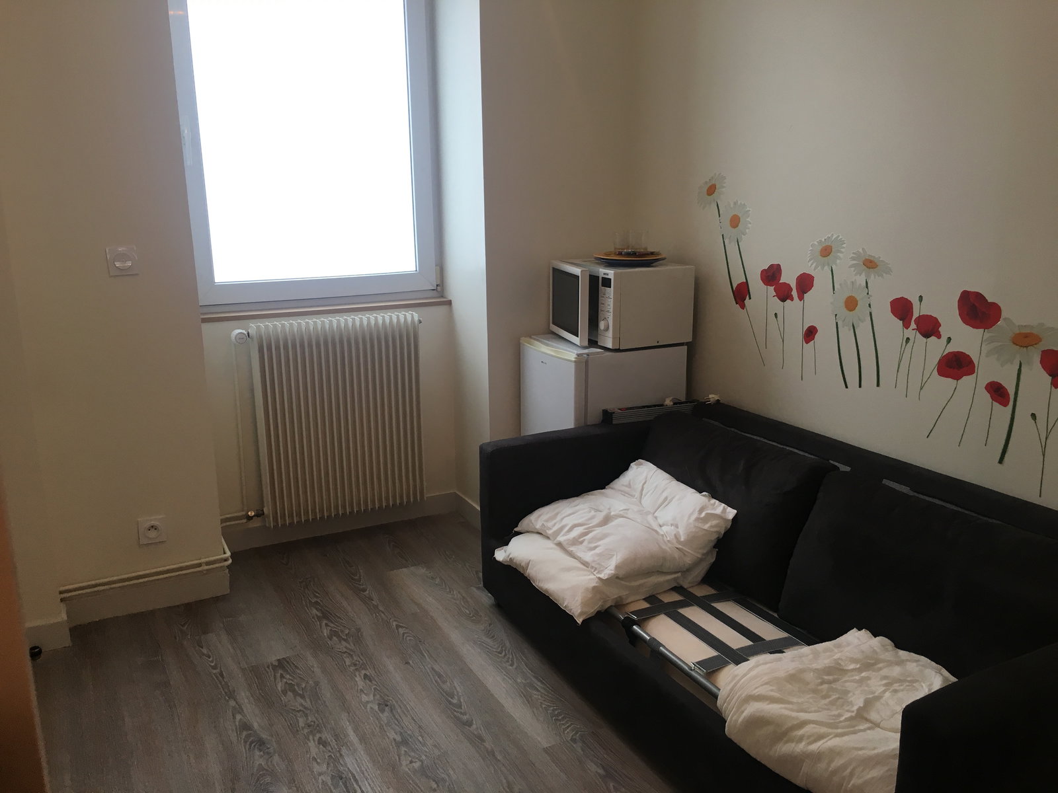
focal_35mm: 29
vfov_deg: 48.2
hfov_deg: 61.7
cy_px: 396
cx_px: 529
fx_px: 886
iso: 25
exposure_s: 1/33
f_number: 2.2
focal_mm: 4.15
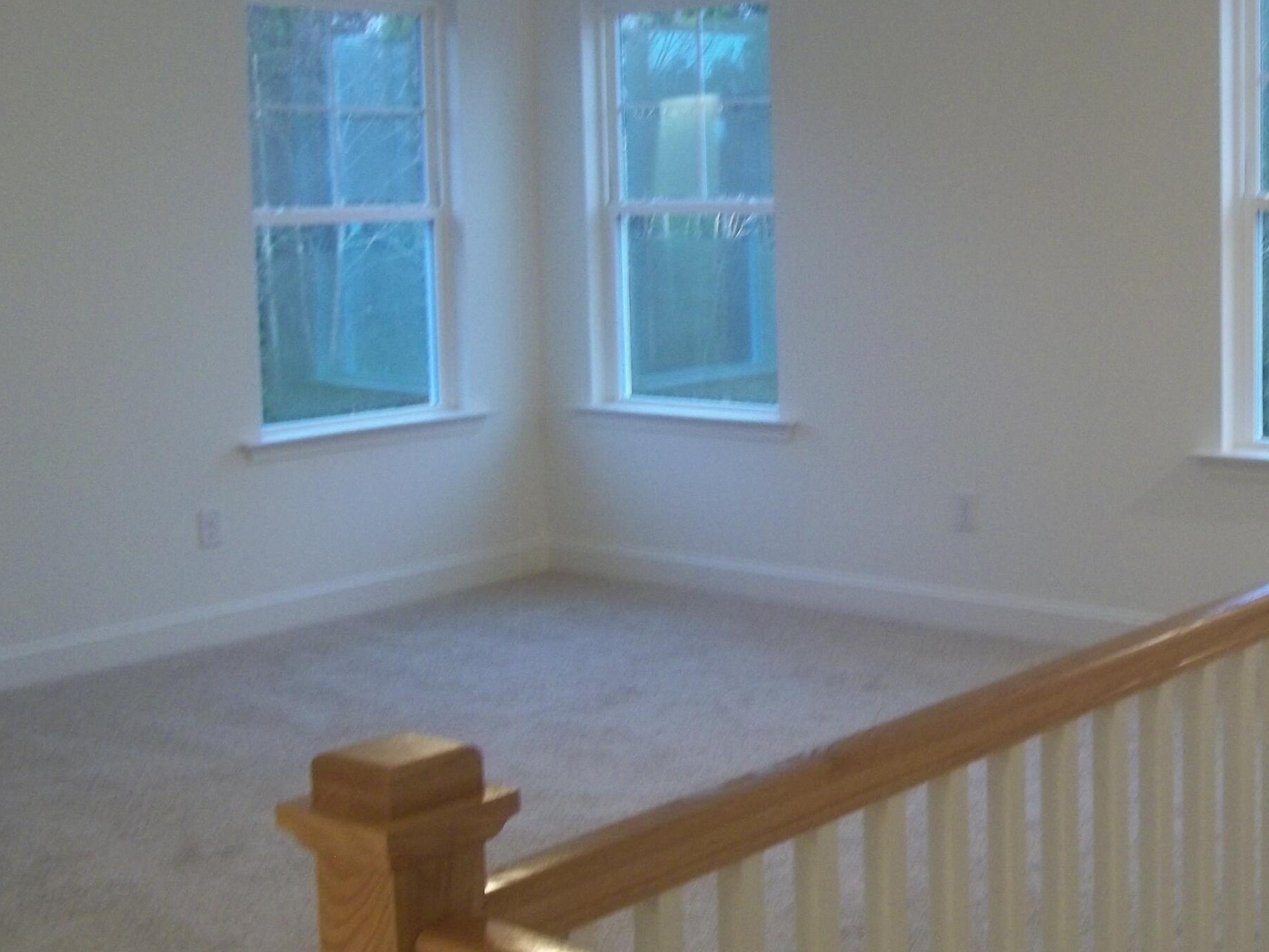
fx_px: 1943
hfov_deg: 35.7
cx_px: 878
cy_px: 400
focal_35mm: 53
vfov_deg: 27.5
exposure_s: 1/20
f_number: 2.9
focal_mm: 5.7
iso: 160
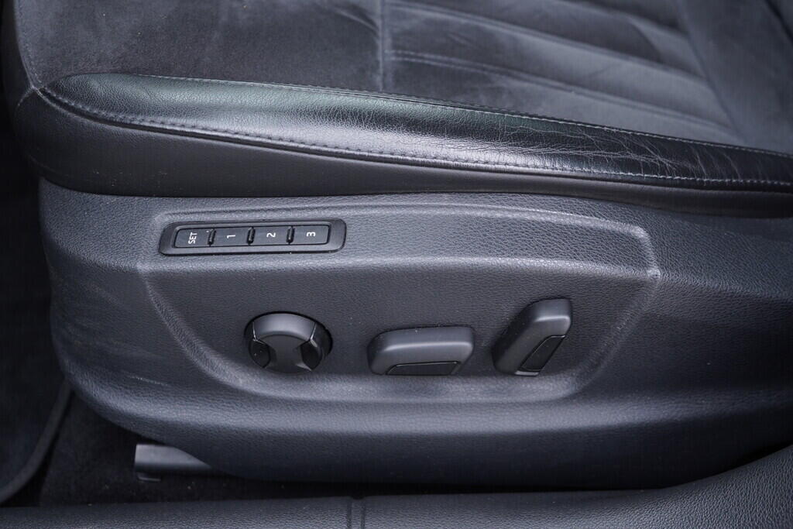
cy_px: 264
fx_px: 793
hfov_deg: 53.1
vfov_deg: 36.9
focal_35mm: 36
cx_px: 396
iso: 250
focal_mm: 24
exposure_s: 1/40
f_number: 2.8
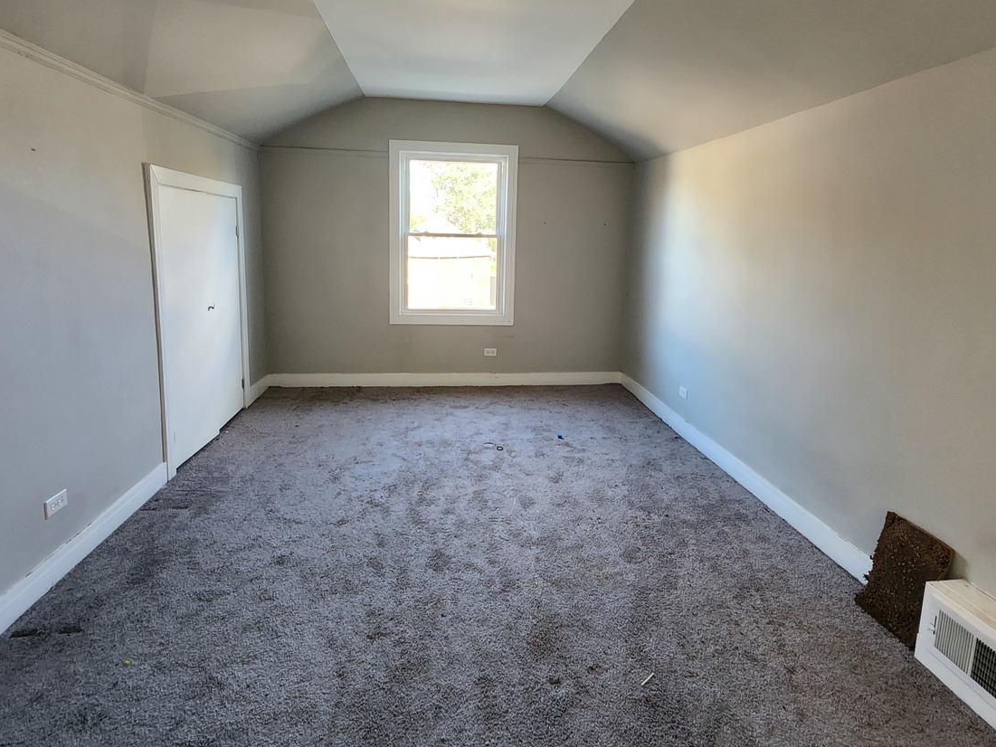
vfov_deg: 74.1
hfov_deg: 91.0
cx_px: 496
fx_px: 489
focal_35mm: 17
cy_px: 309
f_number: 2.2
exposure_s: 1/60
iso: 320
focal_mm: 2.2
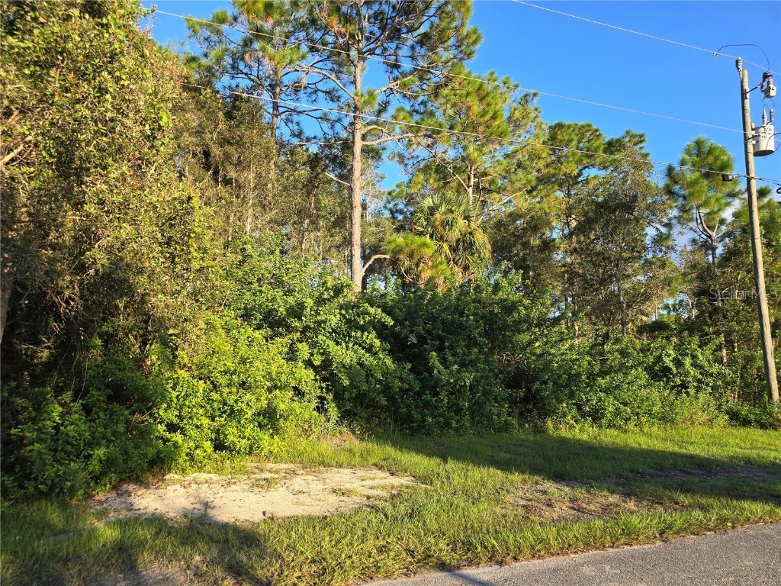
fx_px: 519
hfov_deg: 73.9
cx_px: 390
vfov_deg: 58.9
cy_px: 293
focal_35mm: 23
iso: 12
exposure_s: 1/195
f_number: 1.7
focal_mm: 6.3
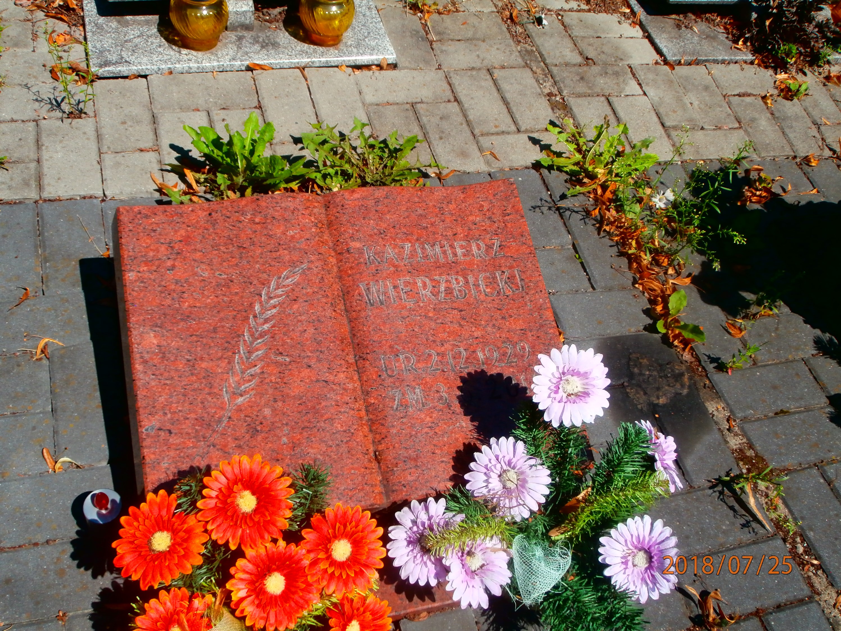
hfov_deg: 49.0
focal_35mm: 38
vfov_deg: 37.7
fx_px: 923
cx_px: 420
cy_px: 316
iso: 100
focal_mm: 6.67
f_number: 3.9
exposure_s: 1/1000
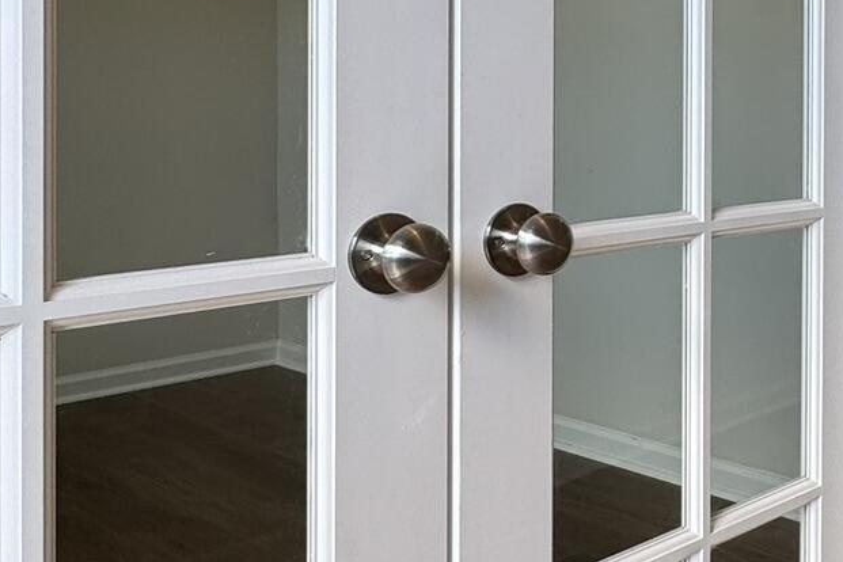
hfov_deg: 36.4
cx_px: 869
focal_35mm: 48
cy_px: 109
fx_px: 1124
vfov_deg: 27.5
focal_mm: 2.22
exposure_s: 1/120
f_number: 2.2
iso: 50
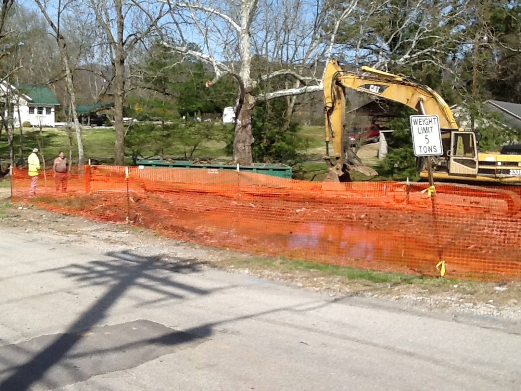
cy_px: 196
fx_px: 662
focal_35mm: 44
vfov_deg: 32.9
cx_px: 260
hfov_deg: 42.9
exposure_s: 1/1408
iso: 40
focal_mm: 2.03
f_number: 2.4
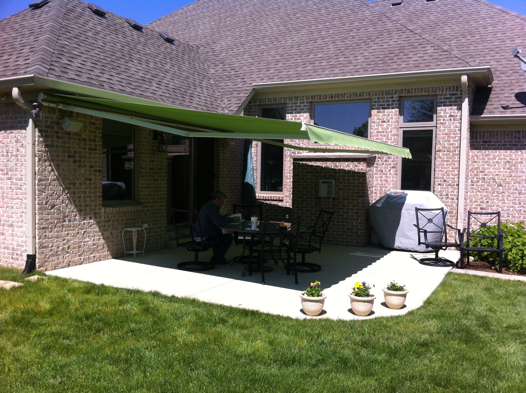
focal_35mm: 35
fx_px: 531
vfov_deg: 40.6
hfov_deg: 52.7
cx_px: 263
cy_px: 196
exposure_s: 1/1077
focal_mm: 3.85
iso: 80
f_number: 2.8
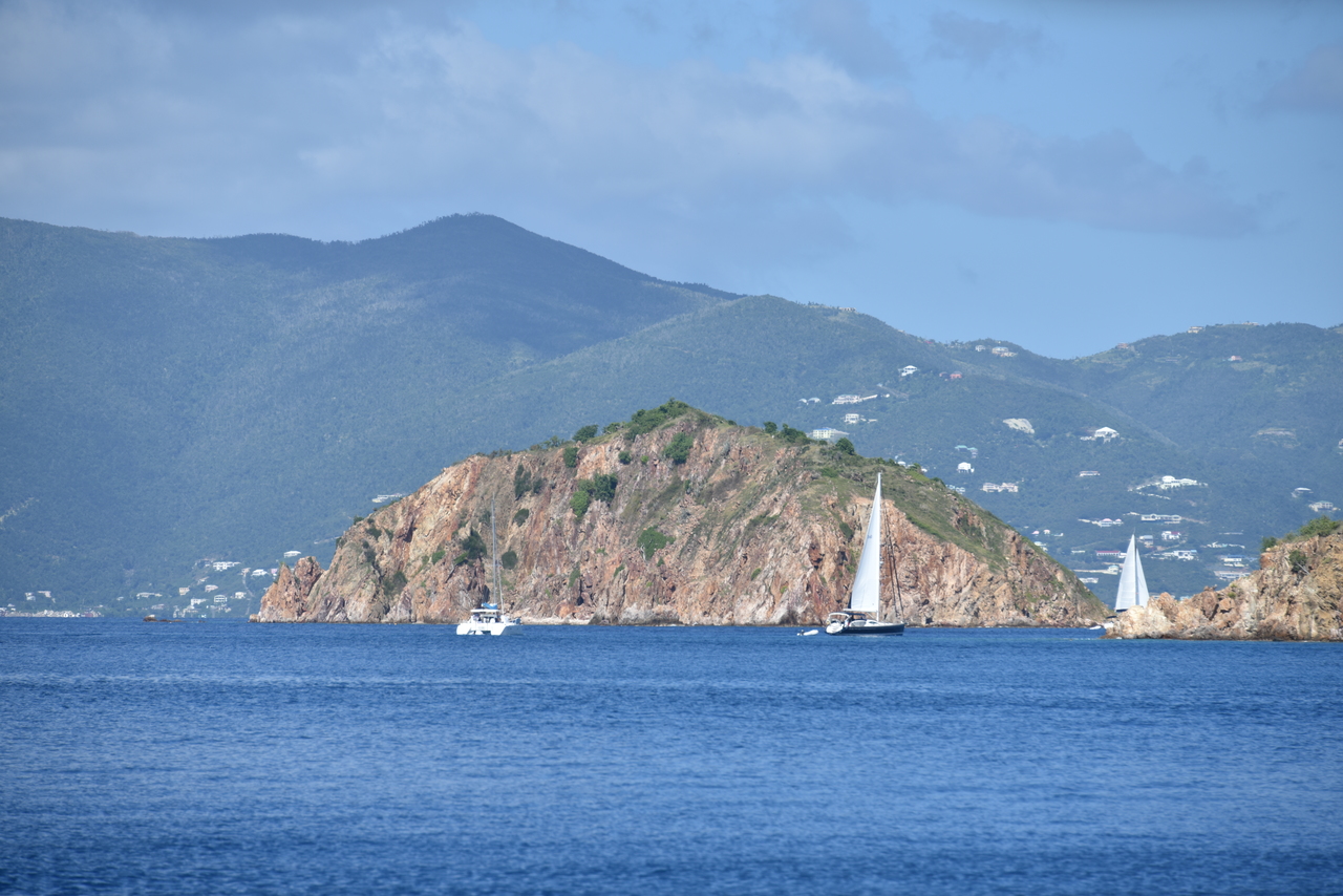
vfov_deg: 6.5
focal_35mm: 210
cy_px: 448
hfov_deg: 9.8
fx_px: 7835
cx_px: 672
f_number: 8
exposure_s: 1/500
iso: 100
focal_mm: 210
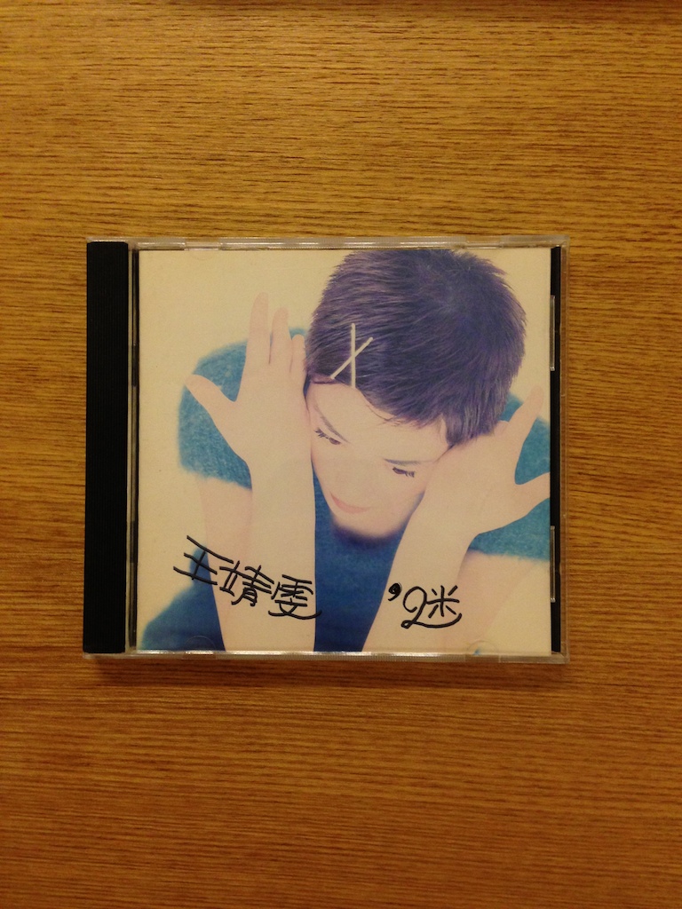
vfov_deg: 55.4
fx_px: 867
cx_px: 341
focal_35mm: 33
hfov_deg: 42.9
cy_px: 454
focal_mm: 4.12
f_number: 2.4
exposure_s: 1/20
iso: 160
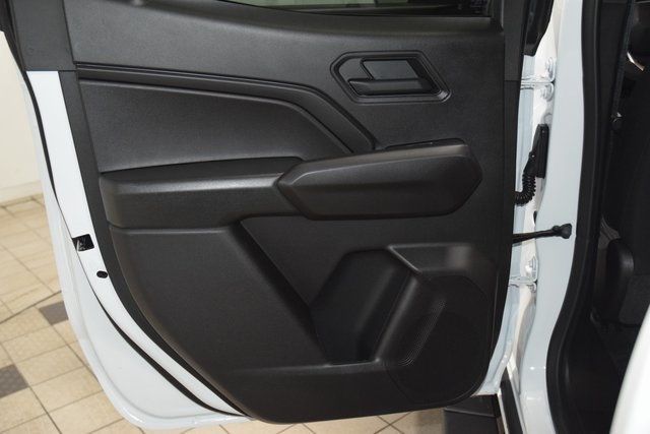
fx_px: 677
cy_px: 217
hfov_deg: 51.3
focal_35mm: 38
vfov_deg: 35.5
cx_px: 325
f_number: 3.8
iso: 2500
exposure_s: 1/125
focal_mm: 25
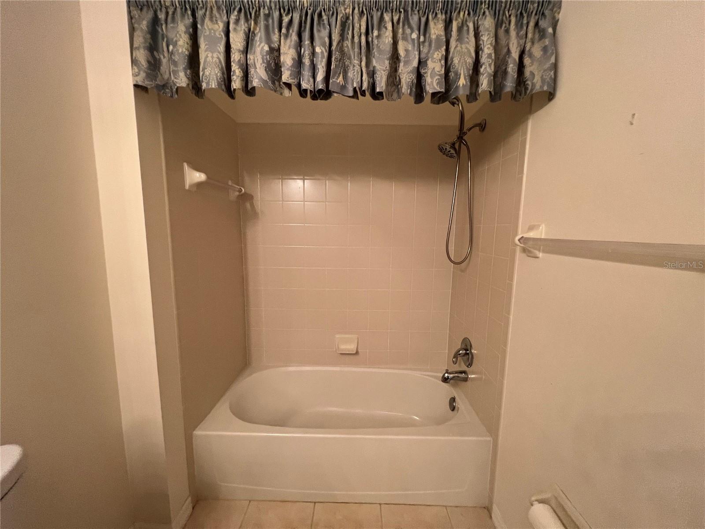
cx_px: 352
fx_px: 265
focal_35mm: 13
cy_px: 264
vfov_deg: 89.9
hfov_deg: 106.2
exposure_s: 1/60
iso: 250
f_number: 1.8
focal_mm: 1.57
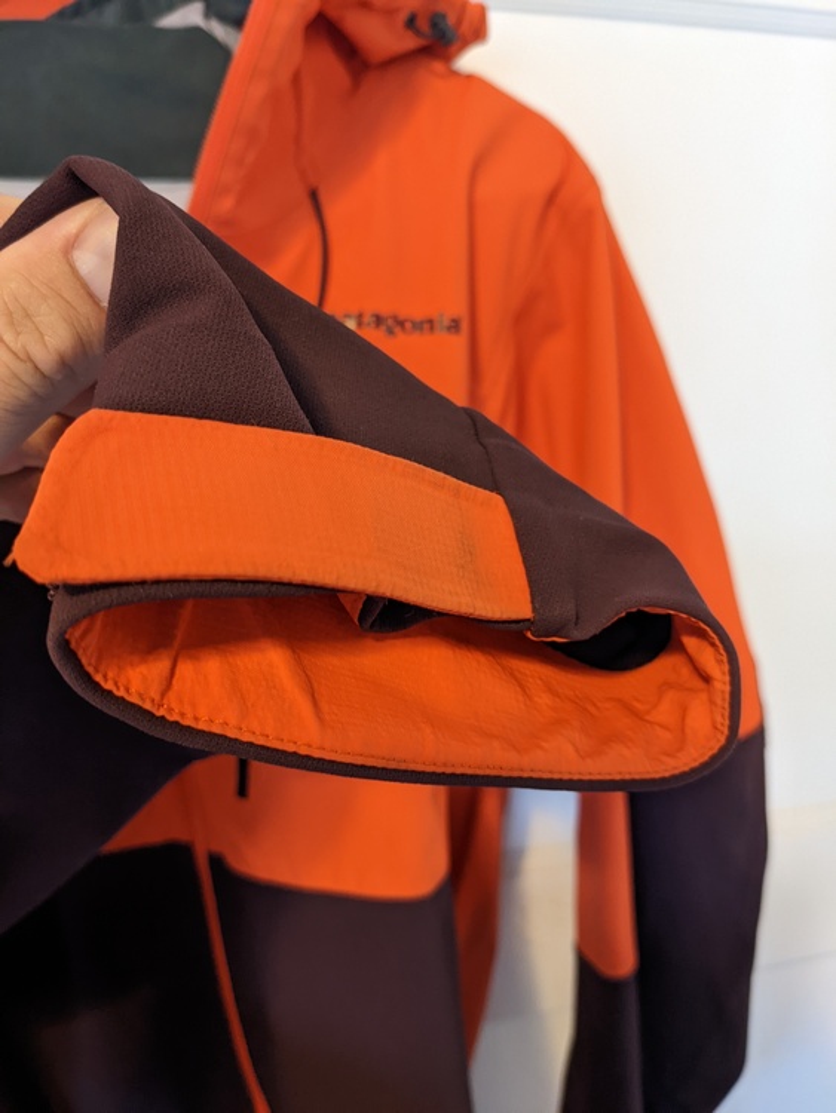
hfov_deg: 51.4
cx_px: 418
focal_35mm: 27
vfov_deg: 65.3
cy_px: 556
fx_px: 869
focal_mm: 4.38
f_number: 1.73
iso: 356
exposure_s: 1/30
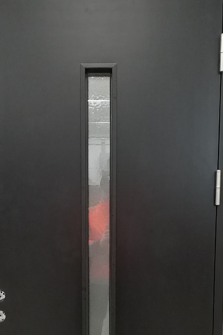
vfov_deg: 34.8
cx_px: 106
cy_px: 279
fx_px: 511
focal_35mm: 55
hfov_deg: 24.6
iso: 1748
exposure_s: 1/16.7
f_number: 1.8
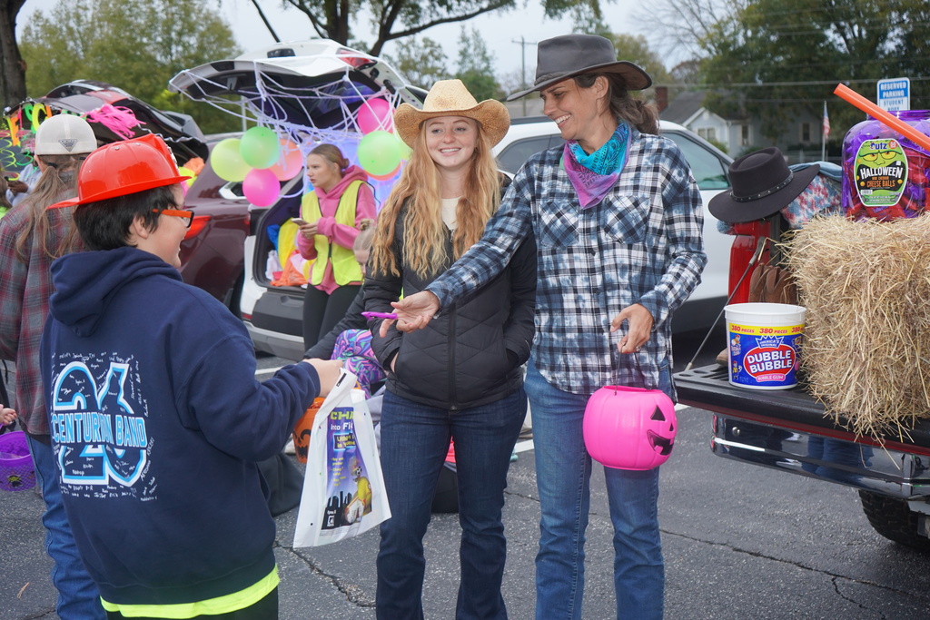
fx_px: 1085
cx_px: 465
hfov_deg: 46.4
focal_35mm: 42
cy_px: 310
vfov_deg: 31.9
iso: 1000
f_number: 4.5
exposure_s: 1/160
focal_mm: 42
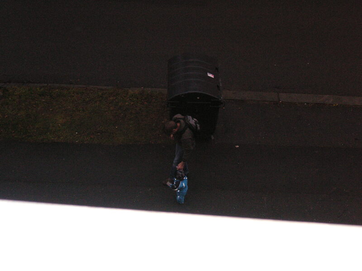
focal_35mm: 58
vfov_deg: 25.2
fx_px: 607
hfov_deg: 33.2
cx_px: 181
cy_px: 136
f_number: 3.7
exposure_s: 1/60
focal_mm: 9.6
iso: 160
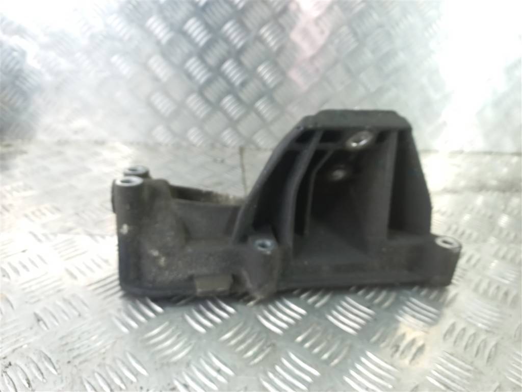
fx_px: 377
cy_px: 196
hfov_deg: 69.4
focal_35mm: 25
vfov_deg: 54.9
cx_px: 261
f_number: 1.8
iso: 80
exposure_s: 1/50
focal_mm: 4.6
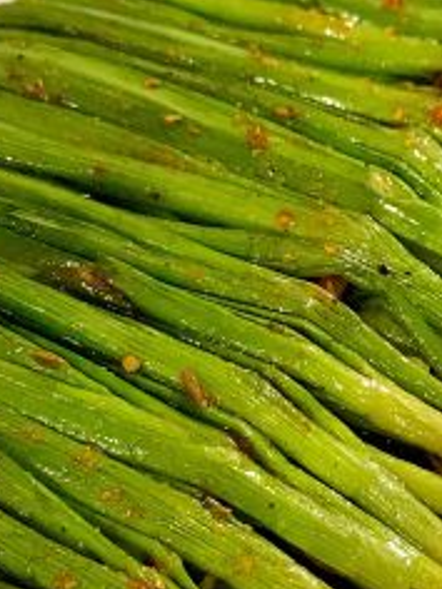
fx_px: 1413
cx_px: 301
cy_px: 472
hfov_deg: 17.7
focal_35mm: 83
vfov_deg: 23.2
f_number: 1.8
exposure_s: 1/7
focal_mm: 3.99
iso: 80
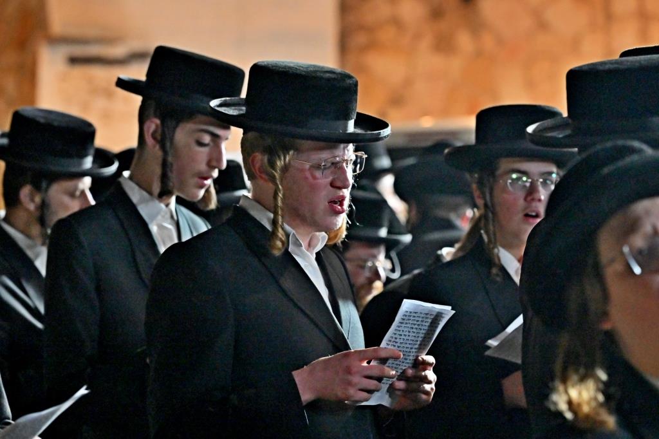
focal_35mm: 180
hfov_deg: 11.4
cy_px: 220
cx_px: 330
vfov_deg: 7.6
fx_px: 3294
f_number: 4
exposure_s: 1/125
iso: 2000
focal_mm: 120
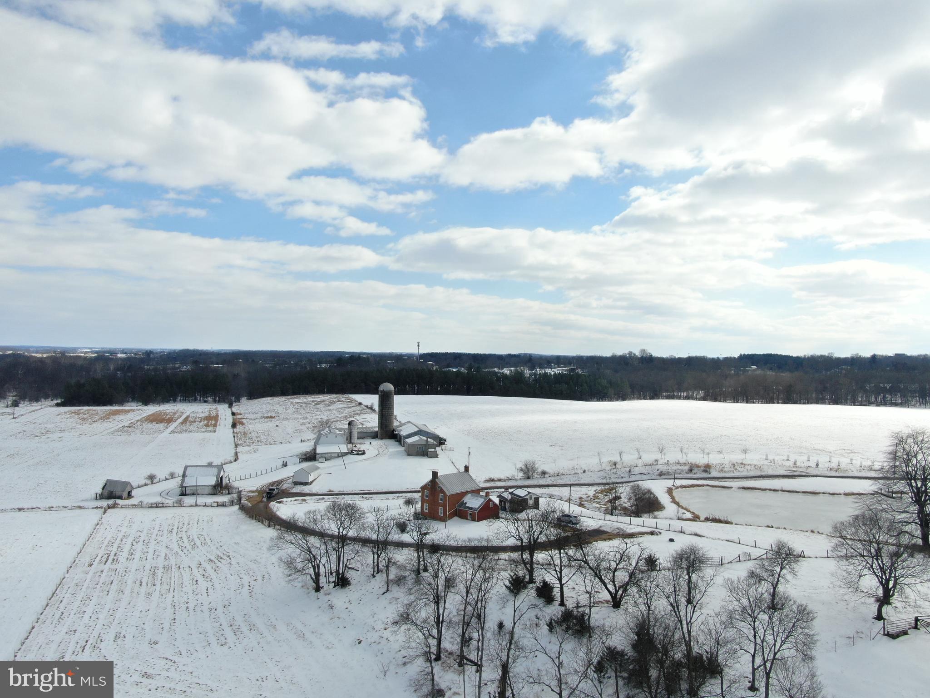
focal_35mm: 24
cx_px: 465
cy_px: 349
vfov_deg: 56.8
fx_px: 645
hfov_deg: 71.6
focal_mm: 4.39
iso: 100
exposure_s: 1/2000
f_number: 2.8
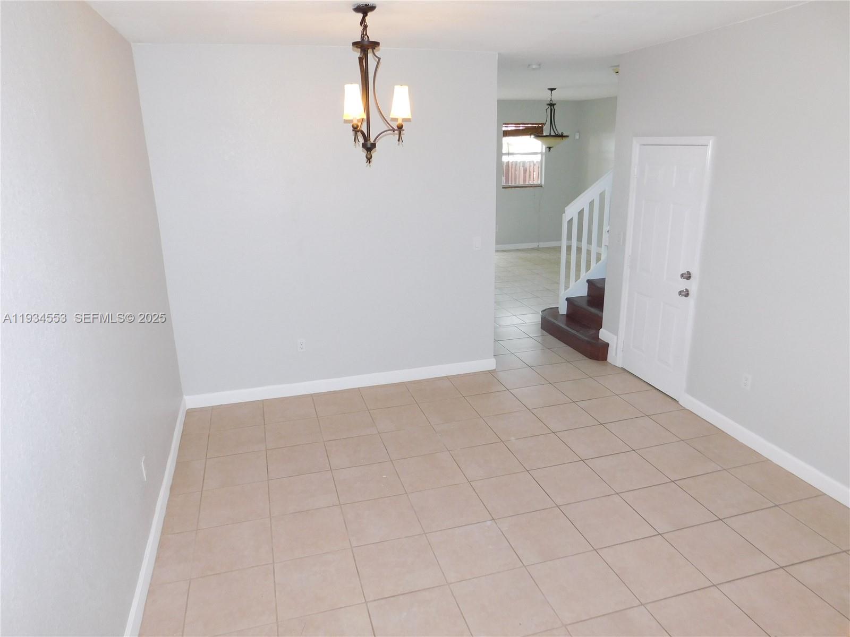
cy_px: 318
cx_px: 425
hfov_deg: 71.6
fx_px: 589
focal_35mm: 24
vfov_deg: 56.8
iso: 200
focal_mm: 4.1
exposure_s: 1/30
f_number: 3
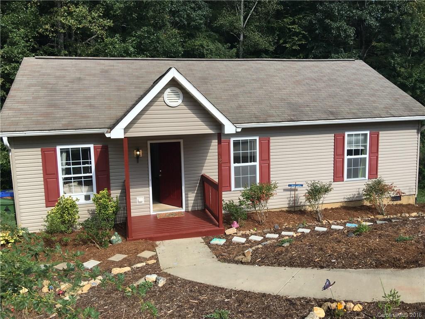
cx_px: 212
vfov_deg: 48.2
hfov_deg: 61.7
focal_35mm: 29
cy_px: 160
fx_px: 356
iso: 25
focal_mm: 4.15
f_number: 2.2
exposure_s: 1/938
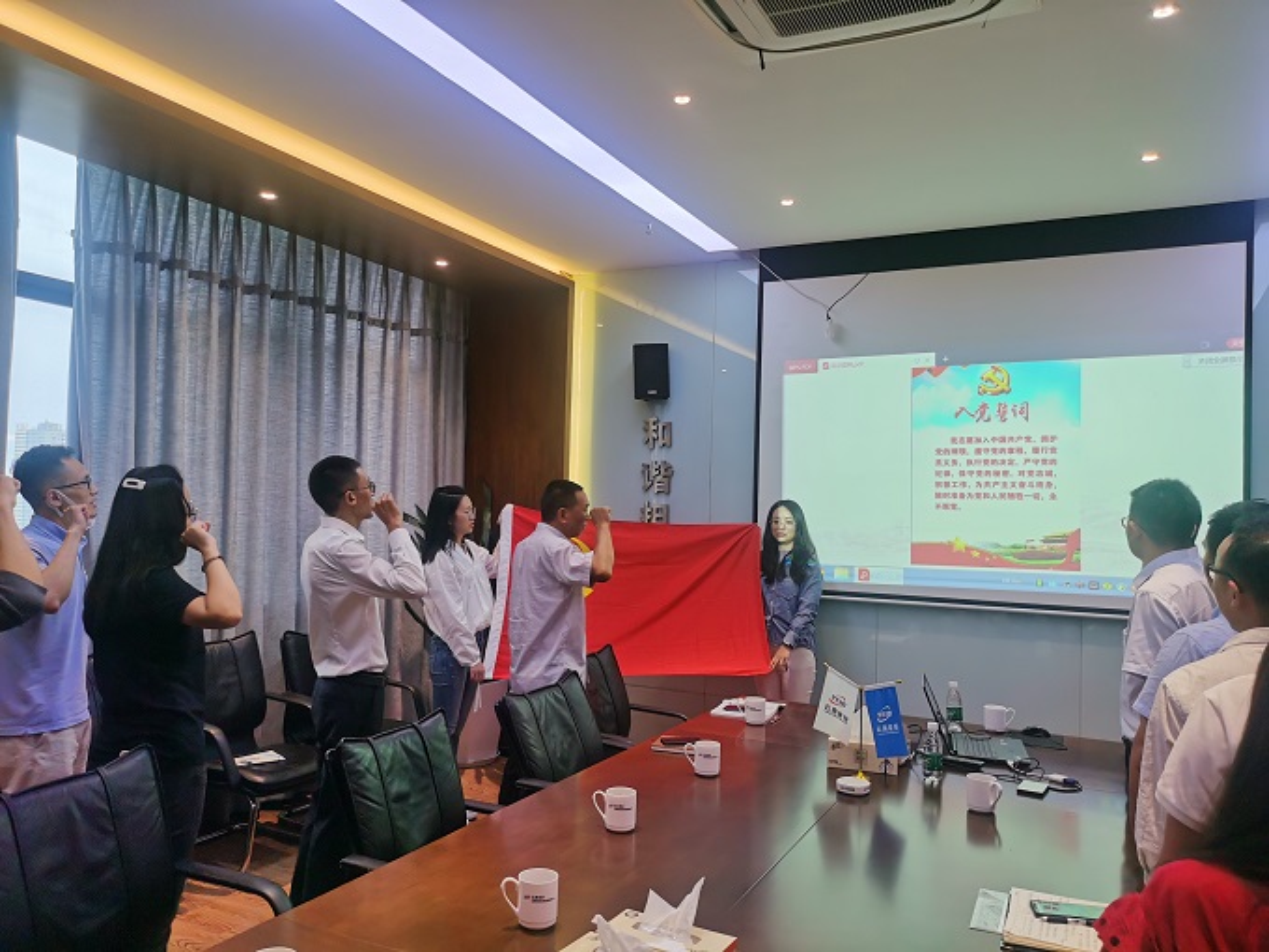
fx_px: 990
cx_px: 634
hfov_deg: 65.3
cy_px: 476
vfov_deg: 51.4
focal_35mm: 27
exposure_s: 1/100
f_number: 1.8
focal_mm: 5.58
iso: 80
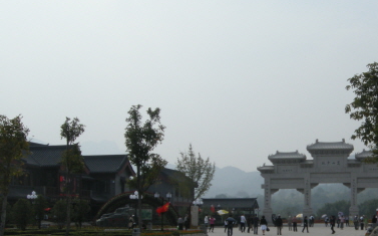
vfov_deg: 20.1
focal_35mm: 64
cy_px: 175
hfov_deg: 31.3
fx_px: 659
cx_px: 294
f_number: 6.8
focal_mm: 7.5
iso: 64
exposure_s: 1/327
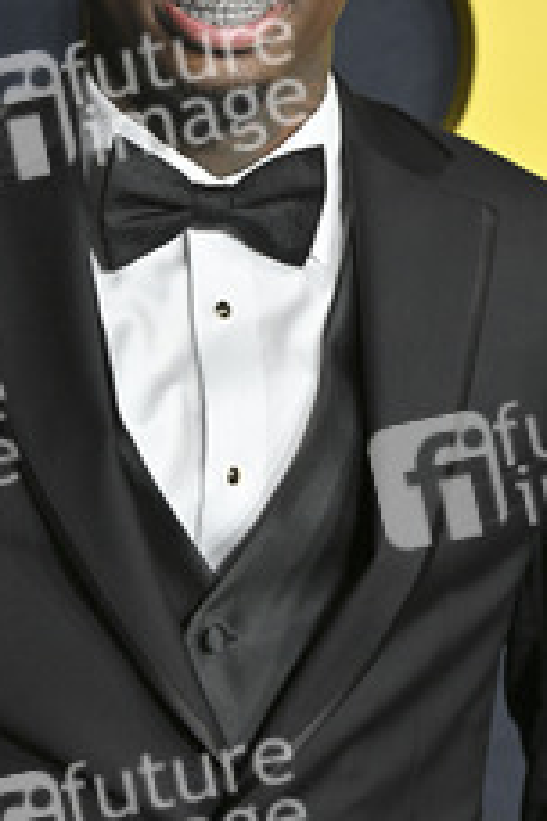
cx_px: 227
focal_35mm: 191
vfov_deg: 10.8
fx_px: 4353
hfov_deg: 7.2
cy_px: 284
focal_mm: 109
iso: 2500
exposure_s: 1/320
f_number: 5.6
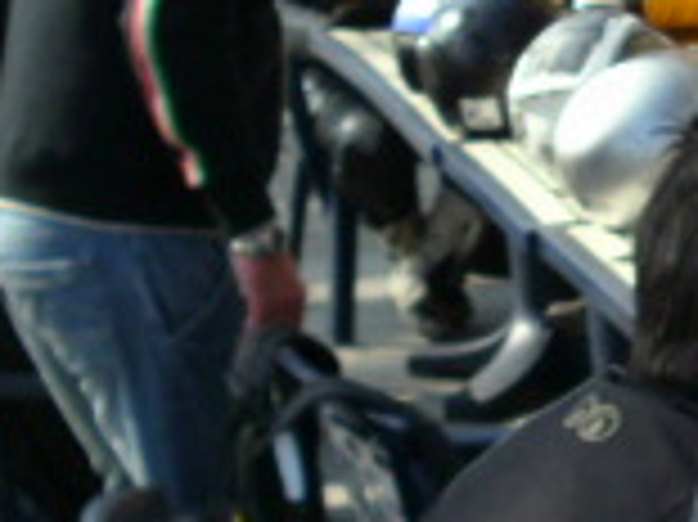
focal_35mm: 153
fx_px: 3083
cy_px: 378
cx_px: 1063
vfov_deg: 9.7
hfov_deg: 12.3
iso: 50
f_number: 2.8
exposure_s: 1/738
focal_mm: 6.2
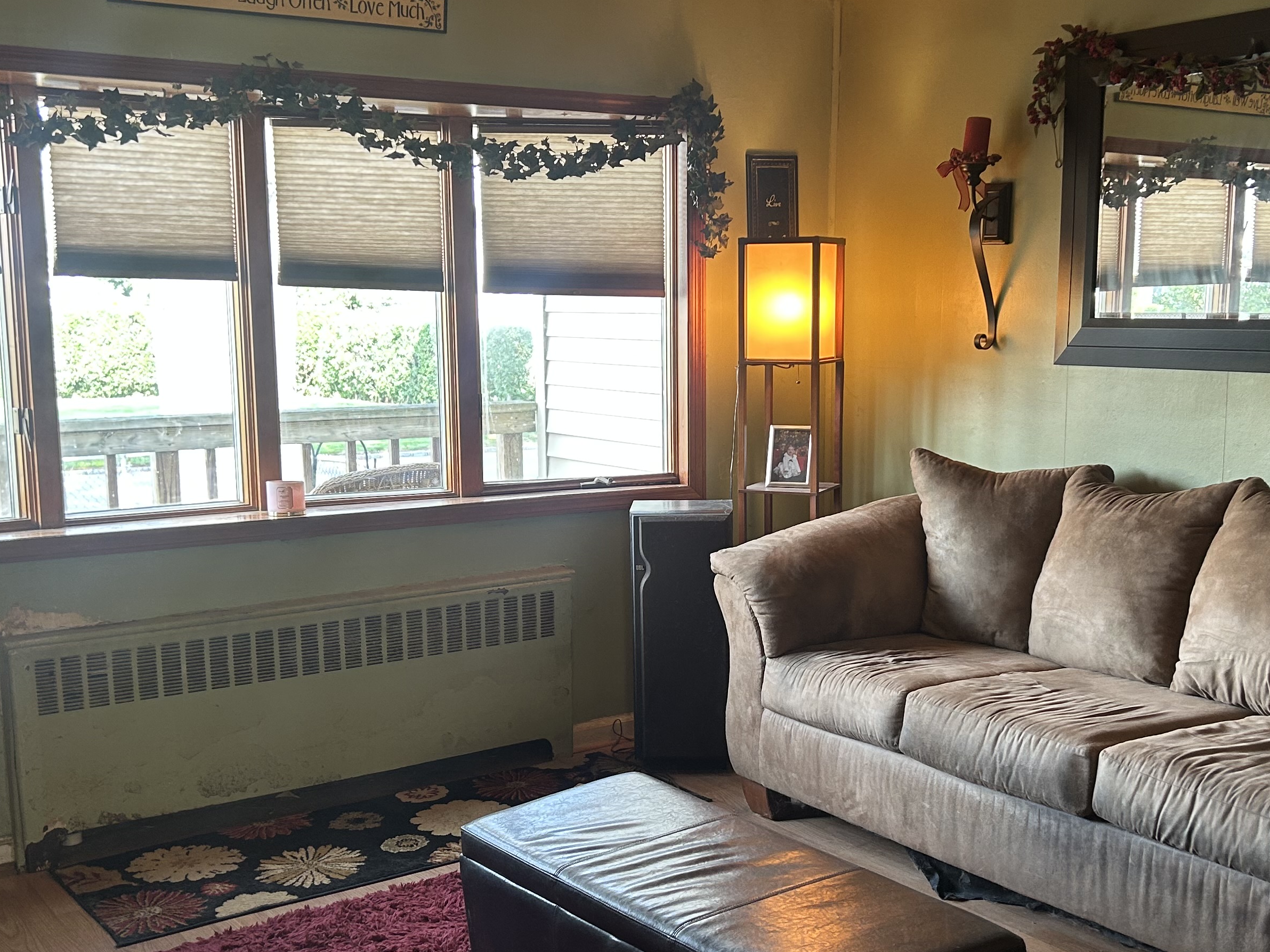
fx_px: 1614
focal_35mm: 44
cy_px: 543
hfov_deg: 42.9
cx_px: 701
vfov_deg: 32.8
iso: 80
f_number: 1.5
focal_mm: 5.7
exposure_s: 1/60
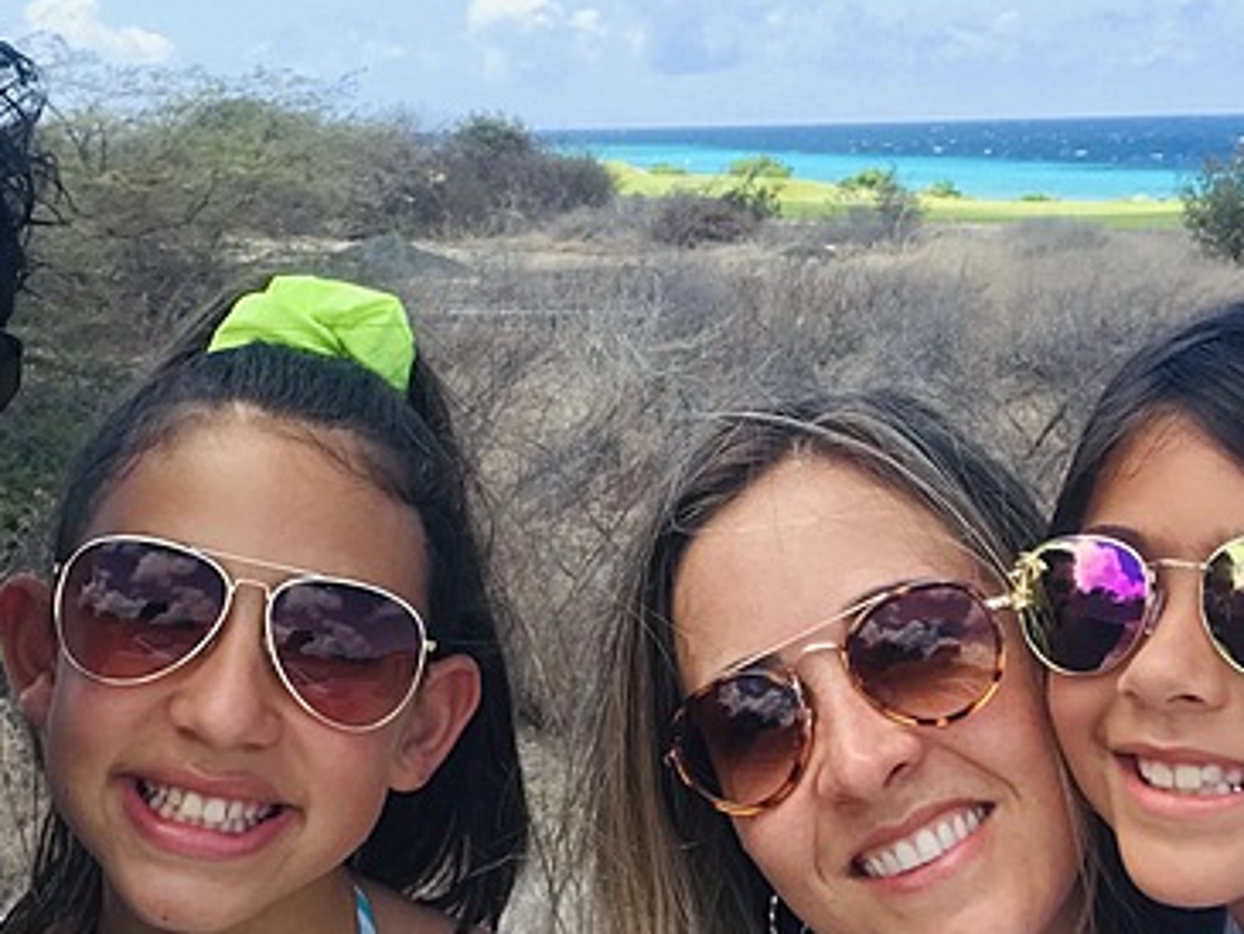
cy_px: 562
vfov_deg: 26.1
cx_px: 547
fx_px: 2013
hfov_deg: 34.3
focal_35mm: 56
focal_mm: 2.87
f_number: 2.2
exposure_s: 1/383
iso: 25
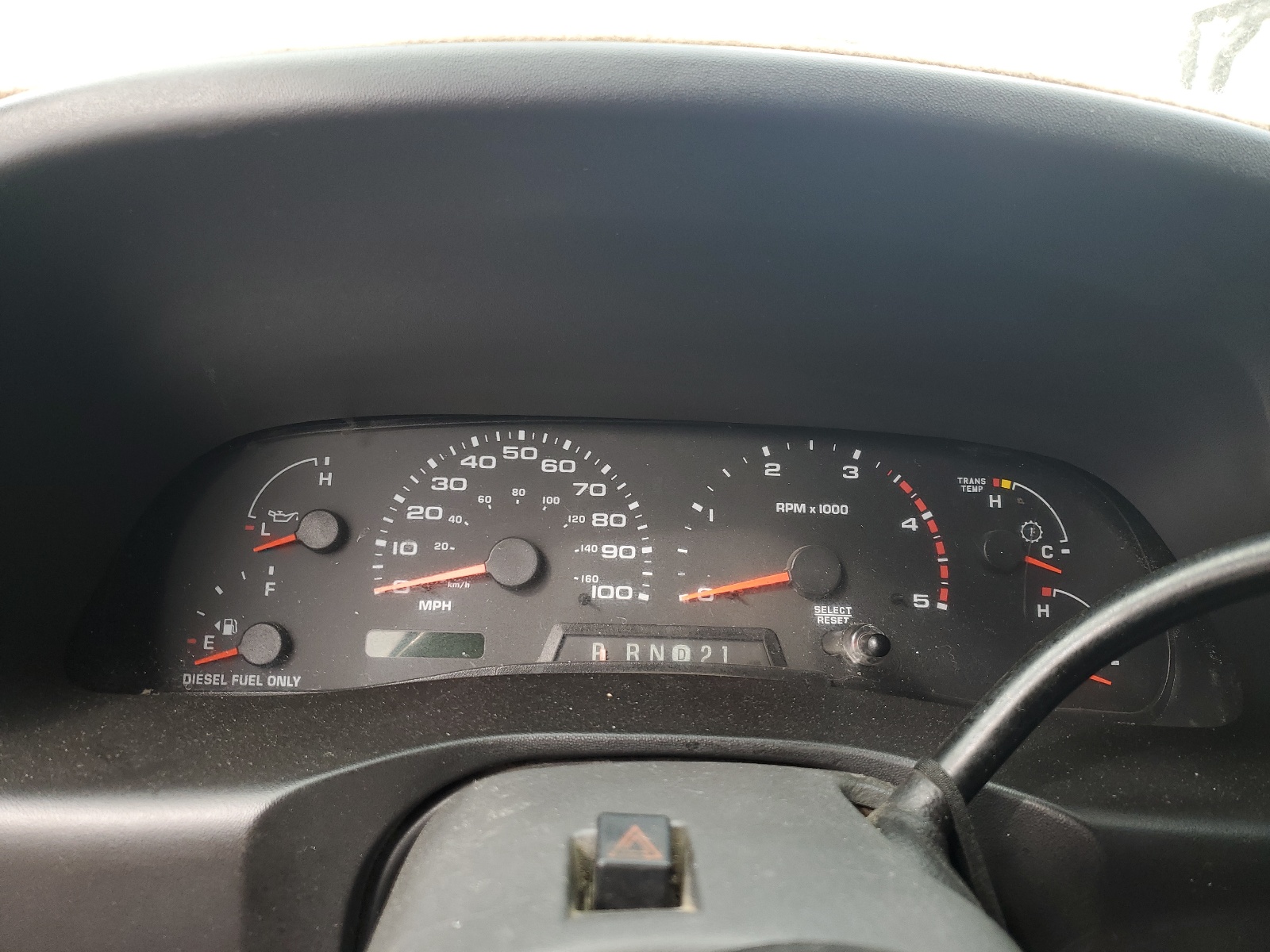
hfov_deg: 67.3
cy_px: 476
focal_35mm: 26
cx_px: 635
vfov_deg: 53.1
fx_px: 954
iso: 50
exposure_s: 1/149
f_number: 1.5
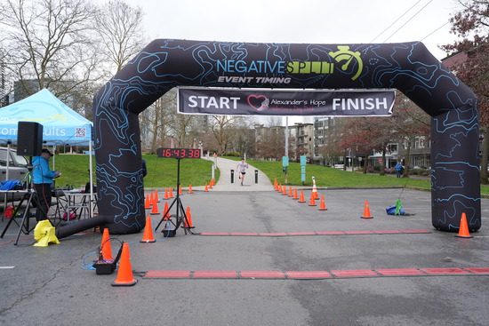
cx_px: 244
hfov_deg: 57.2
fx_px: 448
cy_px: 163
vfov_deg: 40.0
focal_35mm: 33
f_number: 4
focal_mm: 33
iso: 200
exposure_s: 1/200
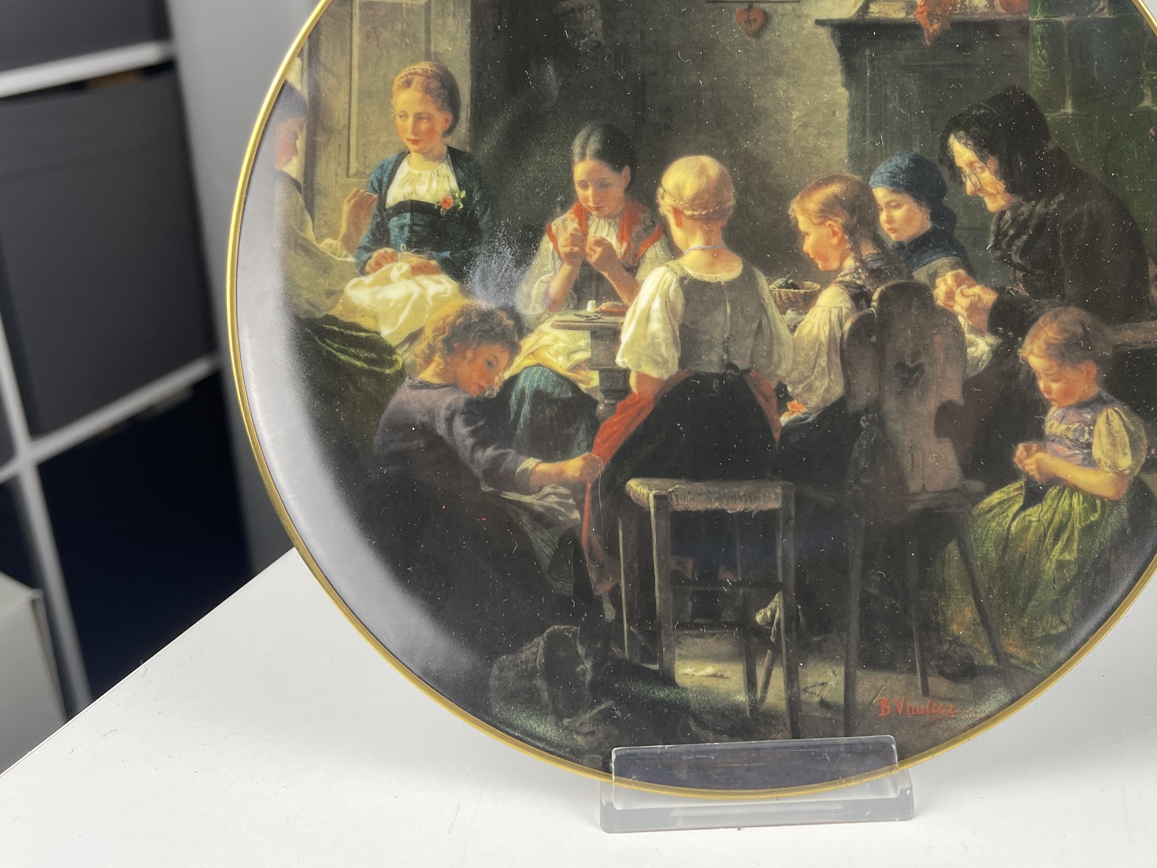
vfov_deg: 40.3
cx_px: 641
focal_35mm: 35
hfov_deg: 52.5
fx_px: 1170
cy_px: 309
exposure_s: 1/100
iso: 64
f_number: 1.6
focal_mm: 5.1
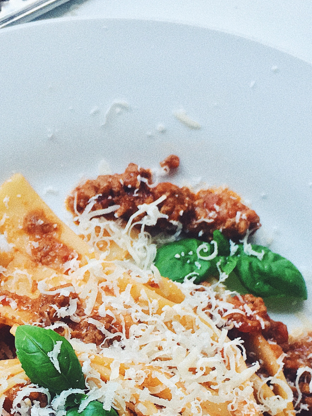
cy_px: 327
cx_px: 78
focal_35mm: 69
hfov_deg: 21.1
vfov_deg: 27.6
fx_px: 829
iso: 80
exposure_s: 1/33
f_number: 2.2
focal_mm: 4.15
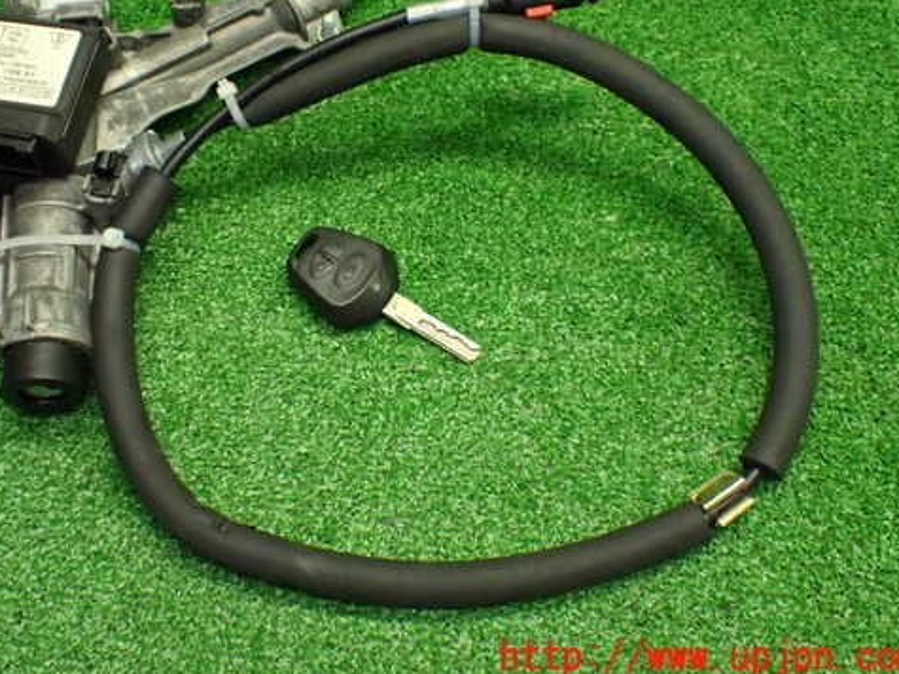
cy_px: 256
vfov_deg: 30.1
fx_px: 1246
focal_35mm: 48
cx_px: 360
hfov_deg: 39.5
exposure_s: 1/125
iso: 800
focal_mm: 6.83
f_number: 2.7
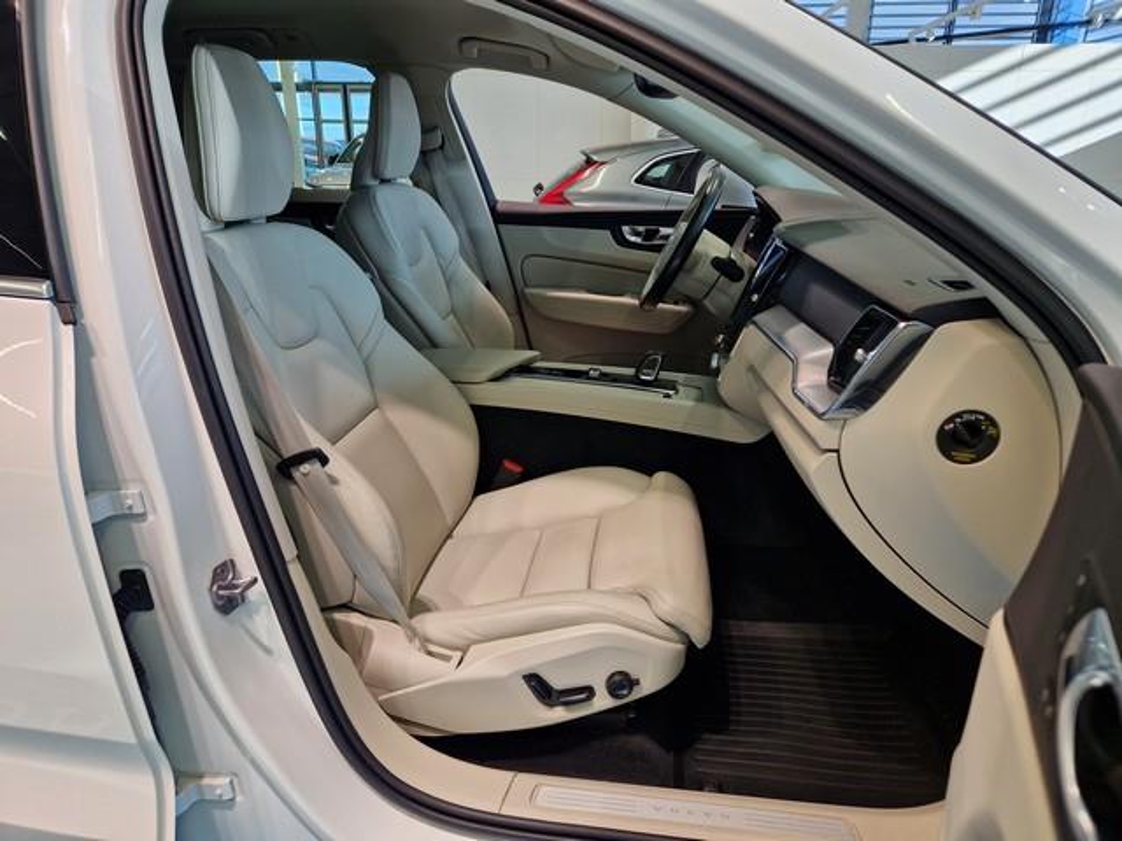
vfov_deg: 58.9
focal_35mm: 23
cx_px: 561
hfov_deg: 73.9
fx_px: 745
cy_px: 420
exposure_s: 1/100
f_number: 1.8
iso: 50
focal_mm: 5.4
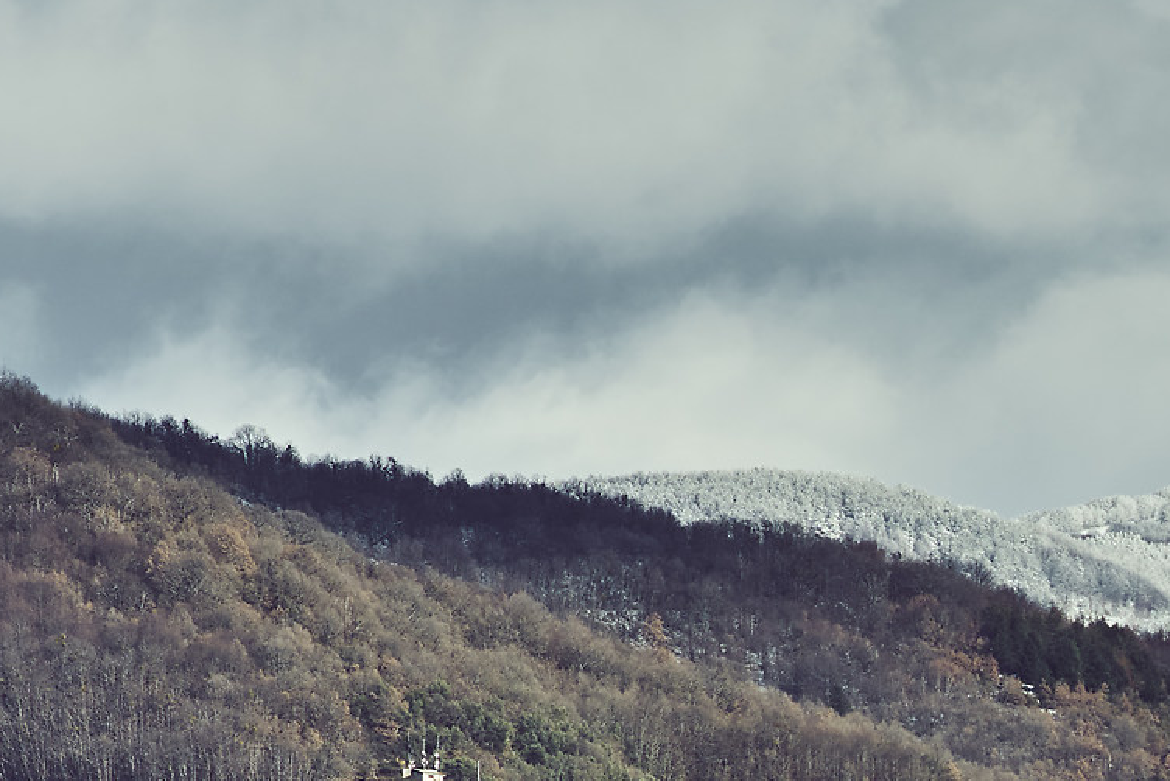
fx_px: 20742
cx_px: 1699
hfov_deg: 3.2
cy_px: 1204
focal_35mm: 638
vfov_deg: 2.2
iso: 100
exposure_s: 1/500
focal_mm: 200
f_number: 5.6
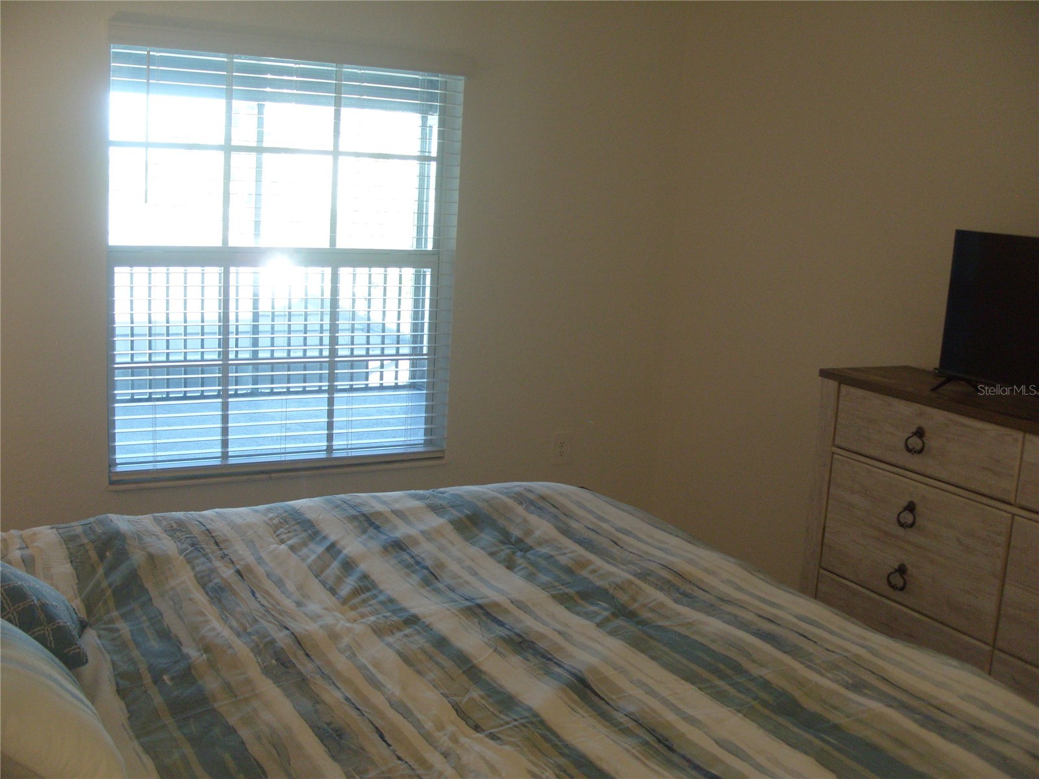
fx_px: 1051
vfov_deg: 40.7
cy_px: 390
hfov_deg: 52.6
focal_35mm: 35
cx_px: 520
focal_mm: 7.8
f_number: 2.8
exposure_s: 1/45
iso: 200
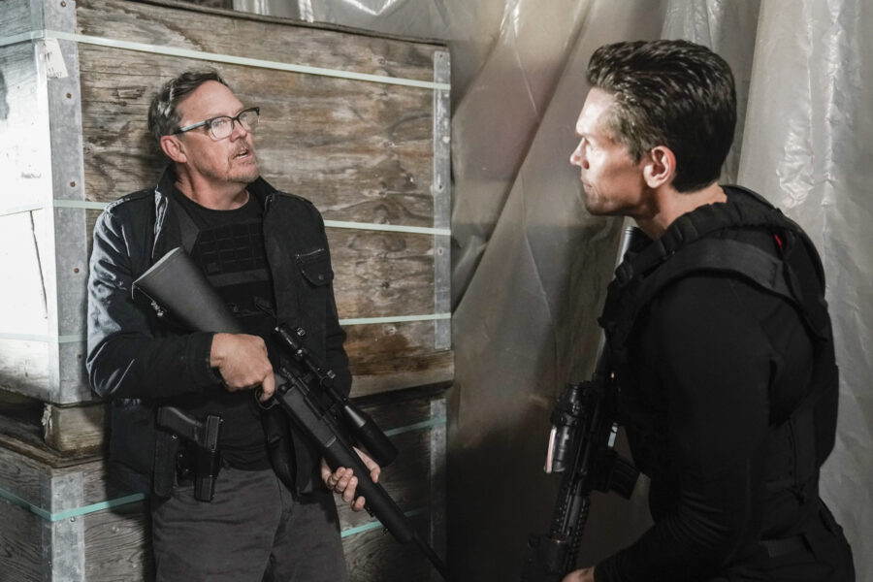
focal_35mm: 41
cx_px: 436
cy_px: 291
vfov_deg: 32.6
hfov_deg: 47.4
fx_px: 994
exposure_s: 1/160
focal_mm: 41
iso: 5000
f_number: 3.2
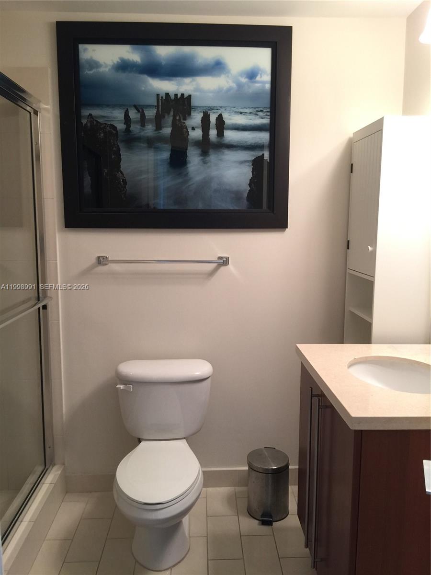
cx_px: 216
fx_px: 481
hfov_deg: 48.2
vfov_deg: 61.7
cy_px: 288
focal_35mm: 29
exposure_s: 1/15
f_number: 2.2
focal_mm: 4.15
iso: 50
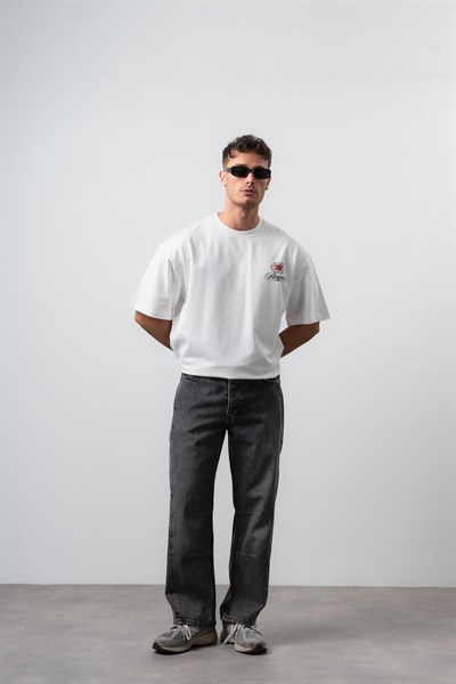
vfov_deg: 28.8
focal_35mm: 70
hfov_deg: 19.5
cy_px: 342
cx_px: 228
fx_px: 1330
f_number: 10
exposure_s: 1/125
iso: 100
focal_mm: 70
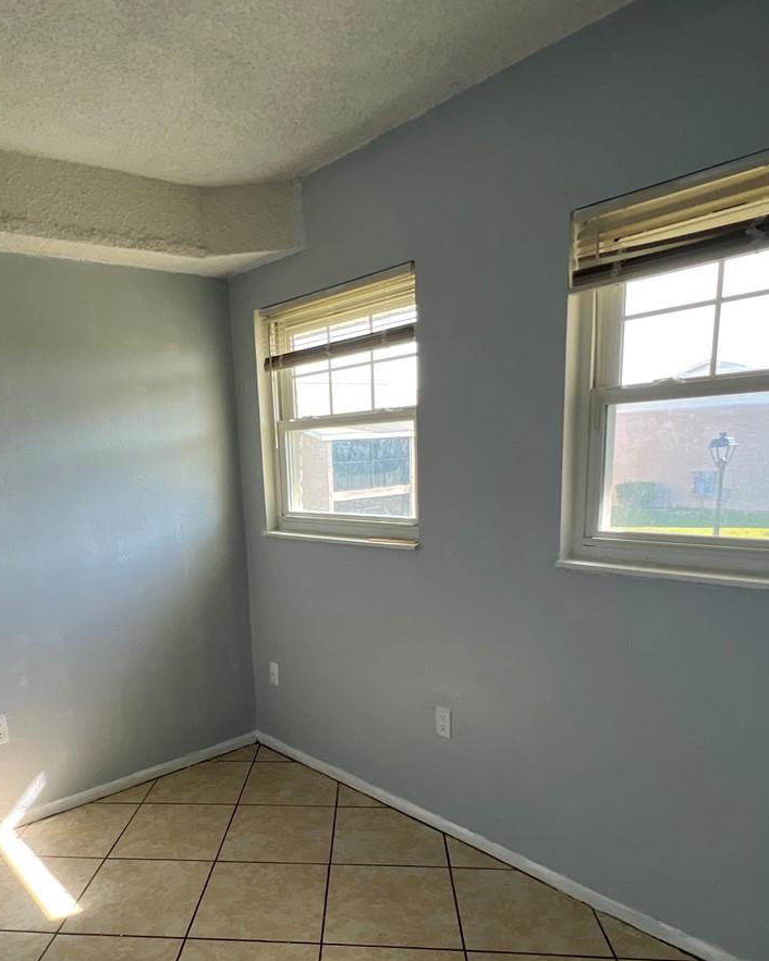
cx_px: 285
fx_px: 655
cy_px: 614
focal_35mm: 23
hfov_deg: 60.0
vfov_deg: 71.1
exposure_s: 1/99
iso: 50
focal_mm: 1.57
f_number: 1.8
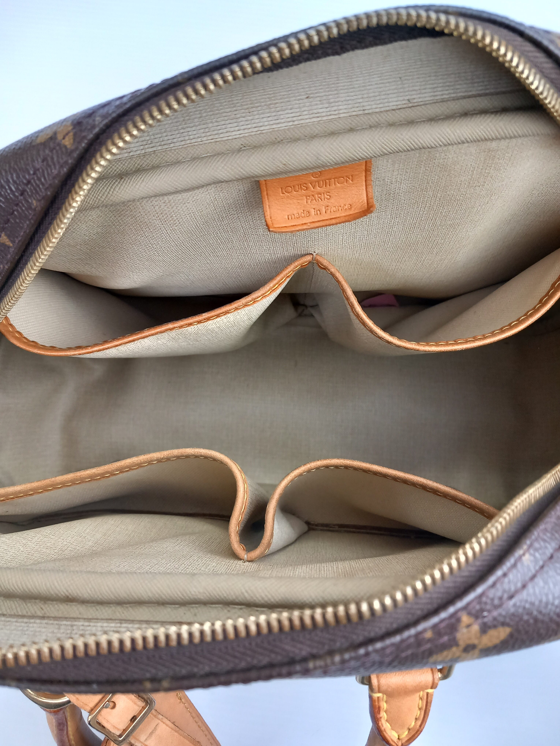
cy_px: 373
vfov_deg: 65.3
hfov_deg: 51.4
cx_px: 280
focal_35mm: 27
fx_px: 582
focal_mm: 4
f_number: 1.8
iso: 125
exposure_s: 1/50
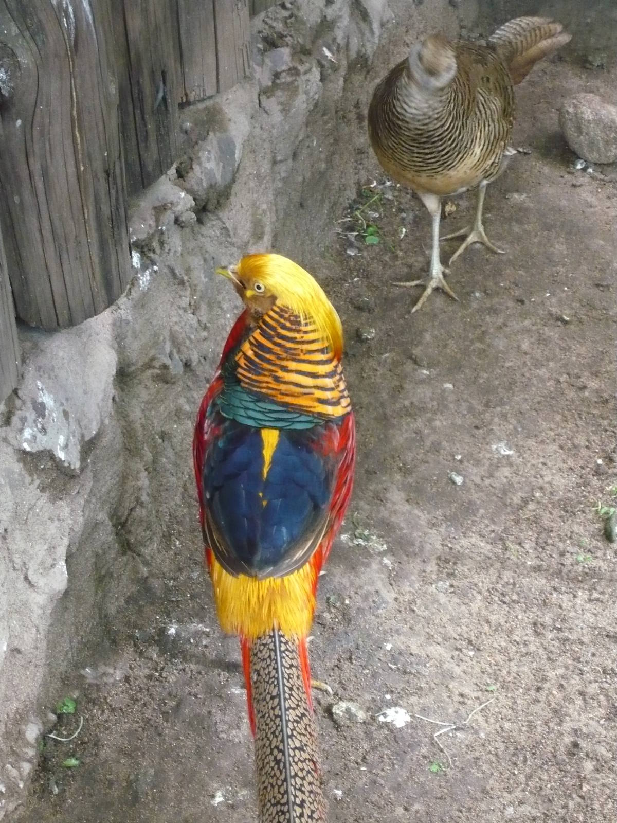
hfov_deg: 14.8
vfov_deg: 19.6
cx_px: 308
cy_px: 412
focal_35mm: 100
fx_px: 2377
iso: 800
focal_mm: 16.5
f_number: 5.1
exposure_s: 1/40
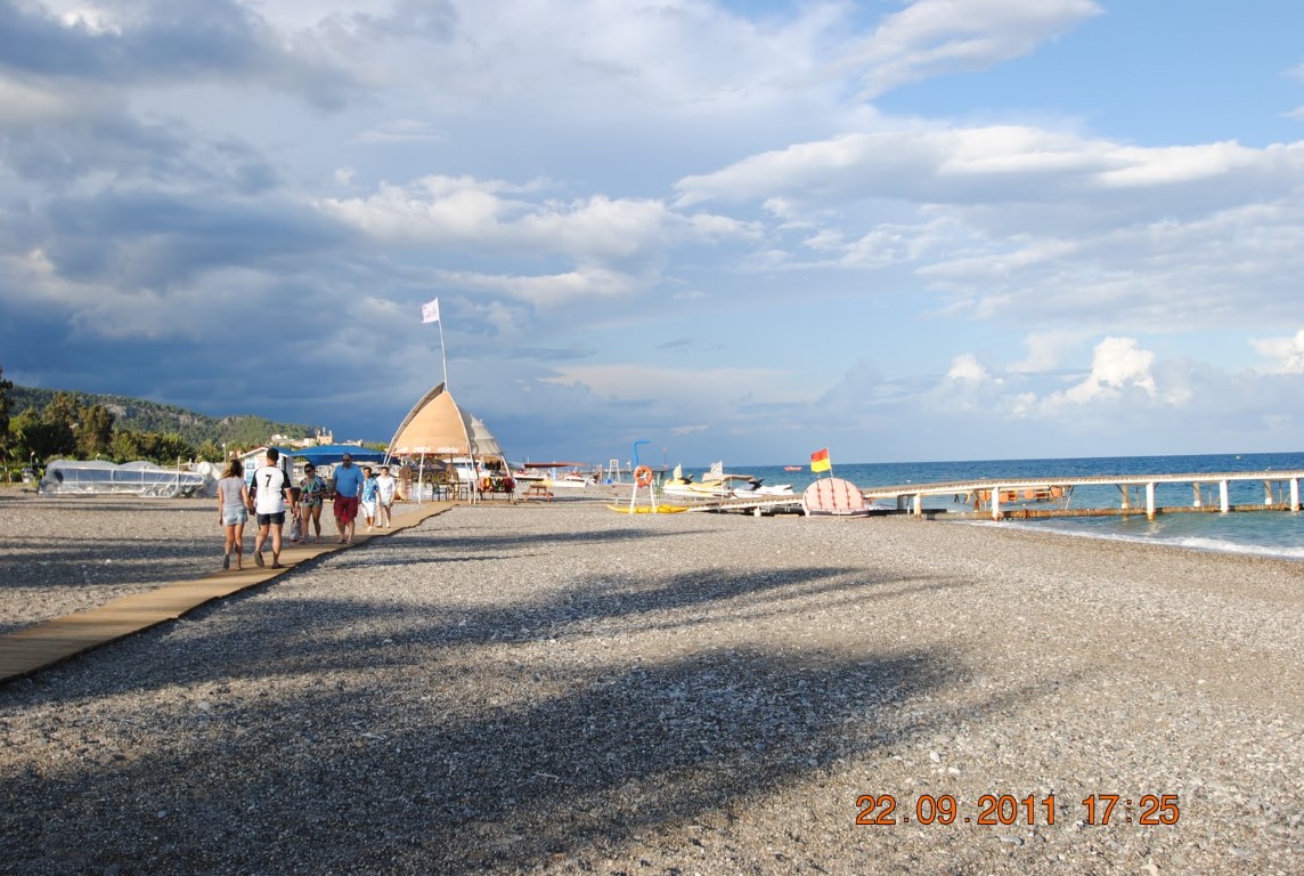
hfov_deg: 53.0
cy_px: 438
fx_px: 1307
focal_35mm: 36
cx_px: 652
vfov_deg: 37.0
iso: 100
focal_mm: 24
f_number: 7.1
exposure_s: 1/200
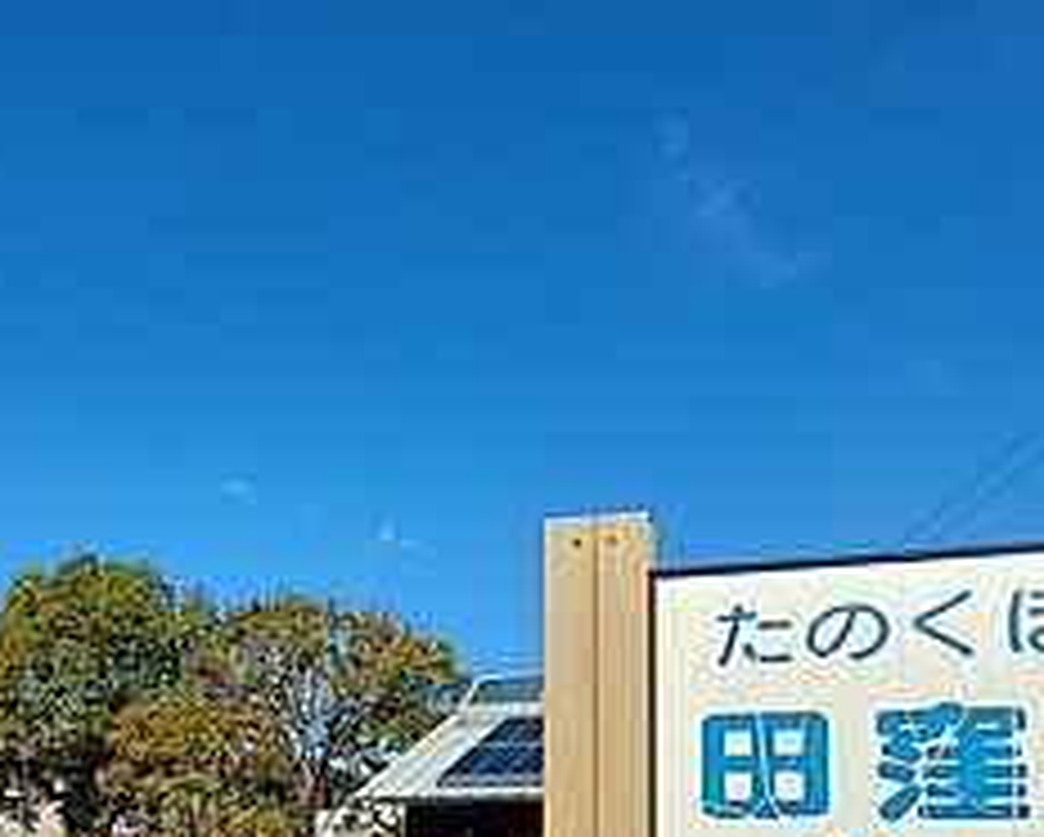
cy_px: 756
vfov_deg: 39.2
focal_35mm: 35
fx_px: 1082
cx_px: 472
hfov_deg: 51.4
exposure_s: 1/2666
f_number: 2.2
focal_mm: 1.74
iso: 50
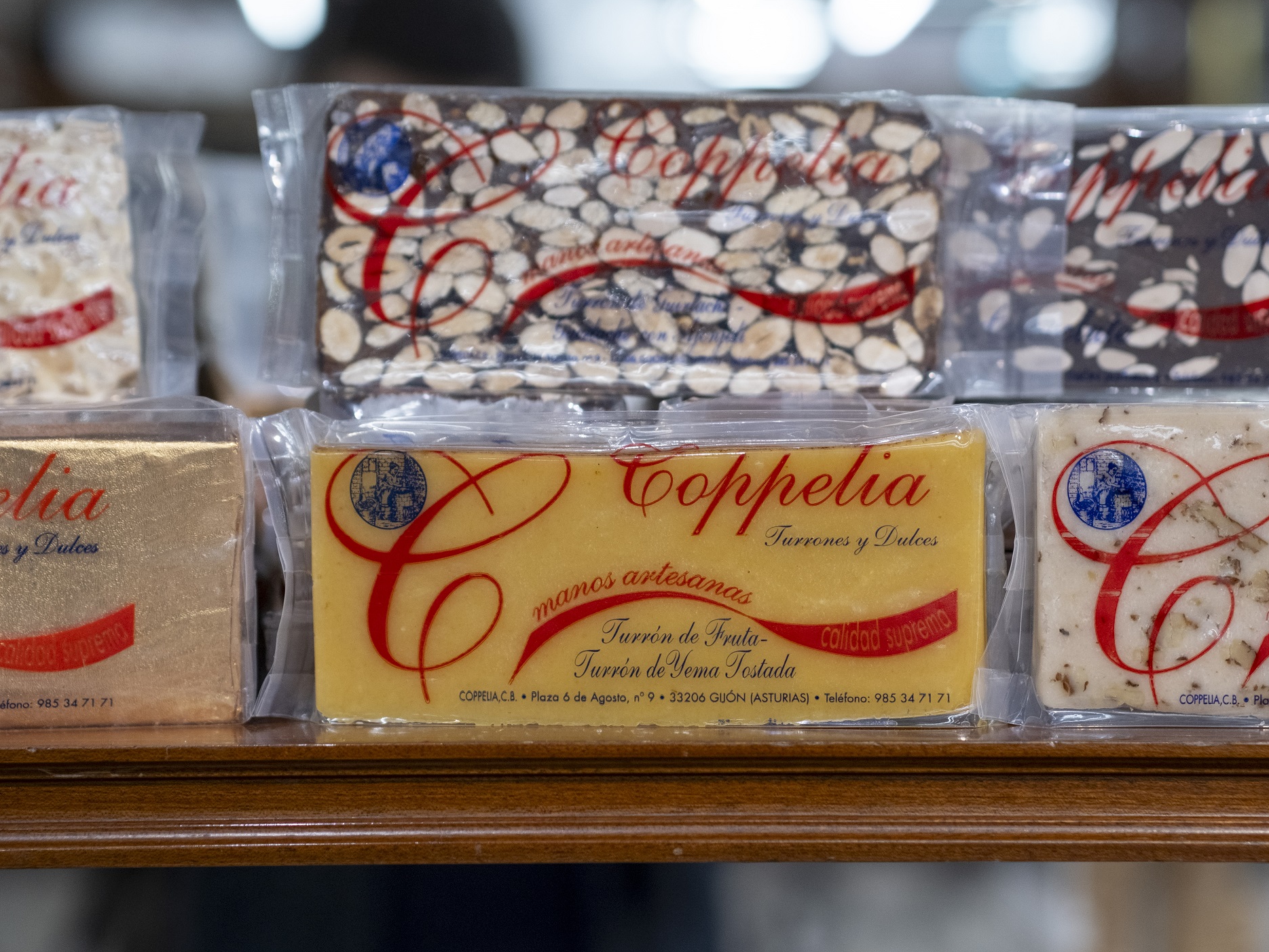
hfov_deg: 18.2
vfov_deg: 13.7
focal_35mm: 108
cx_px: 587
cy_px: 411
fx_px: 3959
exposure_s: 1/250
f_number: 2.2
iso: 640
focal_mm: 56
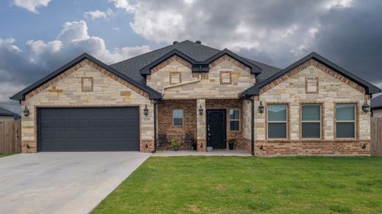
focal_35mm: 28
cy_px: 125
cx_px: 193
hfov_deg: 67.9
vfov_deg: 41.3
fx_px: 284
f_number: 7.1
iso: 160
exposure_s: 1/500
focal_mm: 17.4
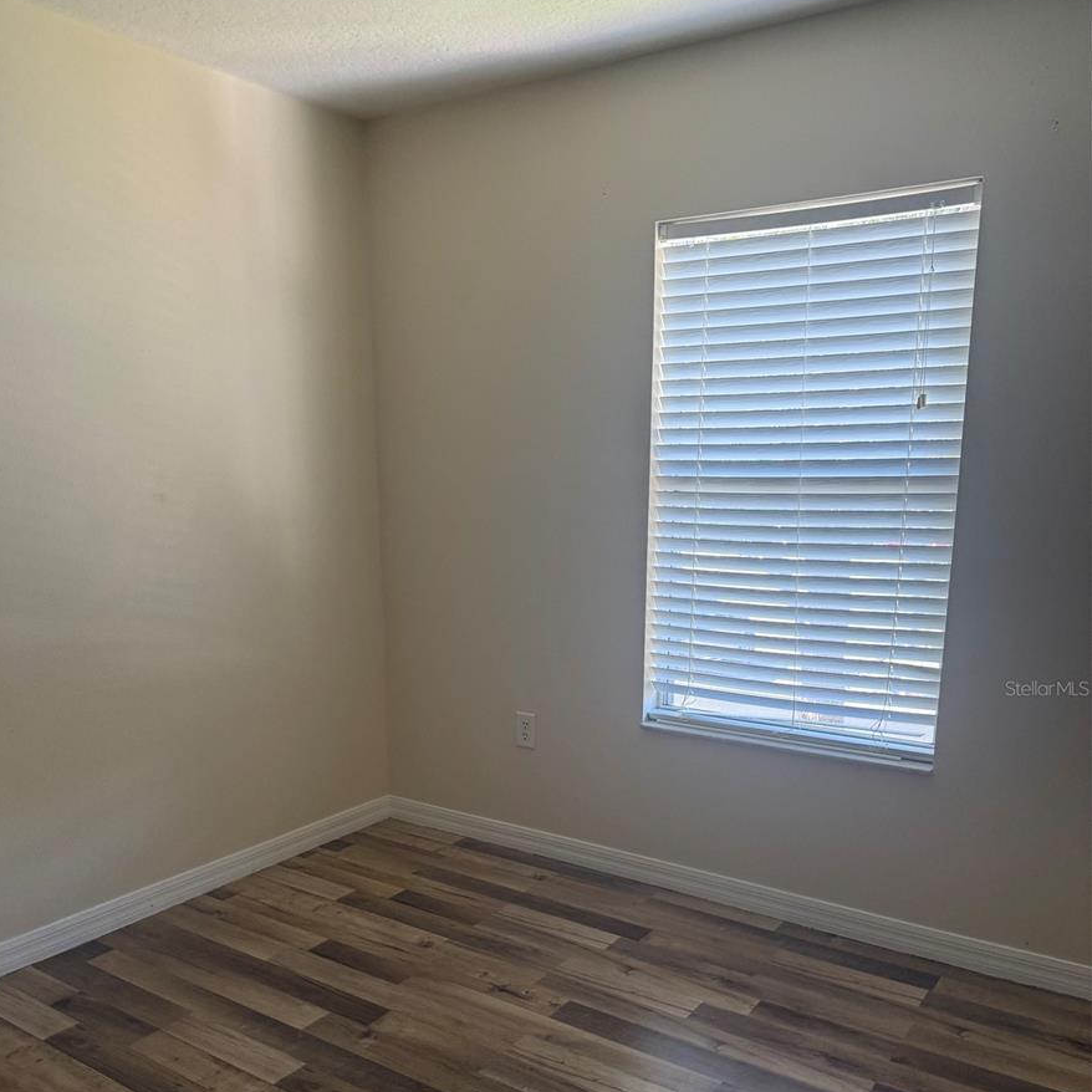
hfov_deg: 55.6
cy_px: 688
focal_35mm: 29
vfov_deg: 54.9
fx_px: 1035
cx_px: 534
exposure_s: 1/121
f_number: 1.78
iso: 200
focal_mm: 6.76
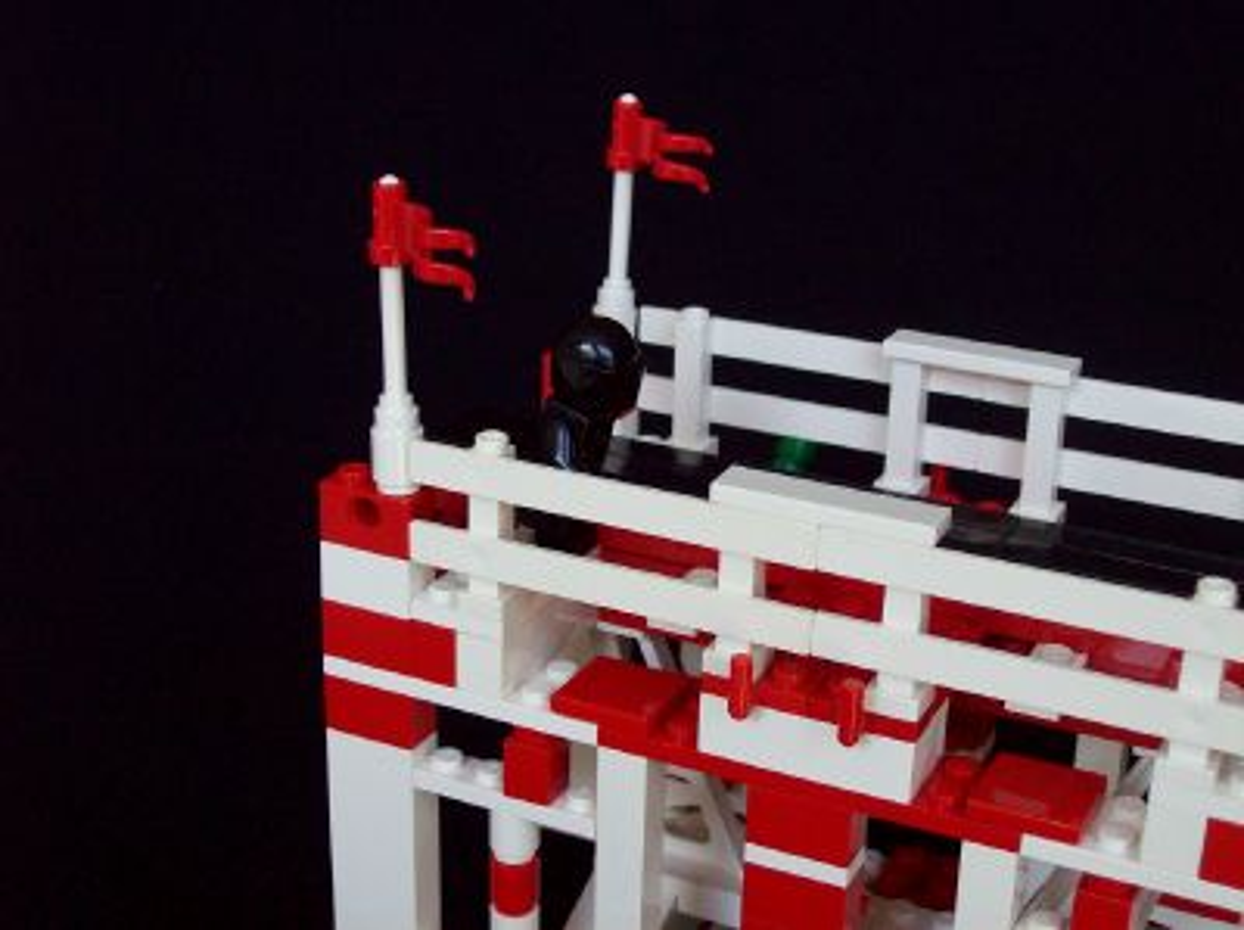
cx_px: 622
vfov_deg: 26.0
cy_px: 465
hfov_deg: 34.4
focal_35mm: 56
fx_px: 2010
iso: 134
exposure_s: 1/55.2
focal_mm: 9.4
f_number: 3.4
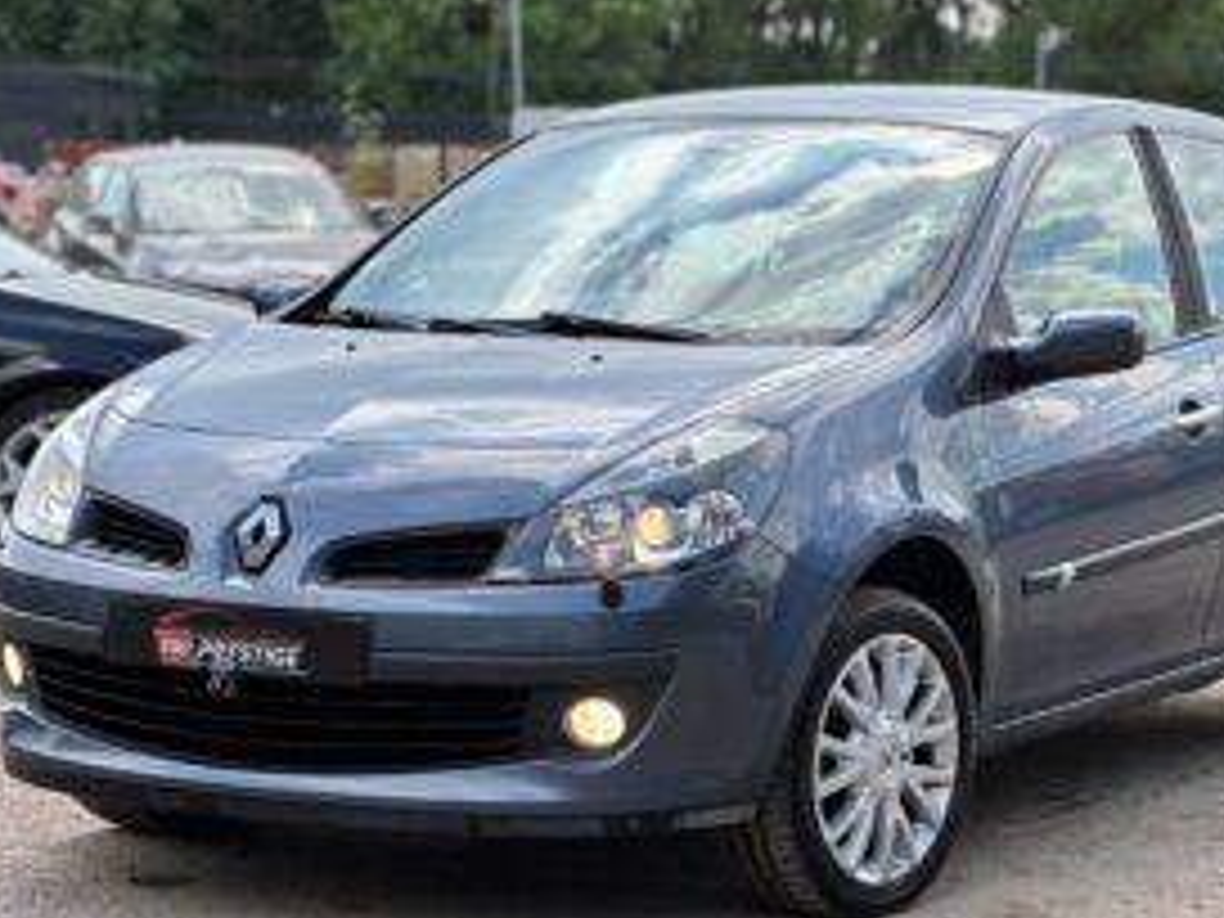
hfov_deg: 18.5
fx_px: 3748
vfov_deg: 14.0
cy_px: 398
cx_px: 731
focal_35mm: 106
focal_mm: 9
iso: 32
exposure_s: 1/320
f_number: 2.8
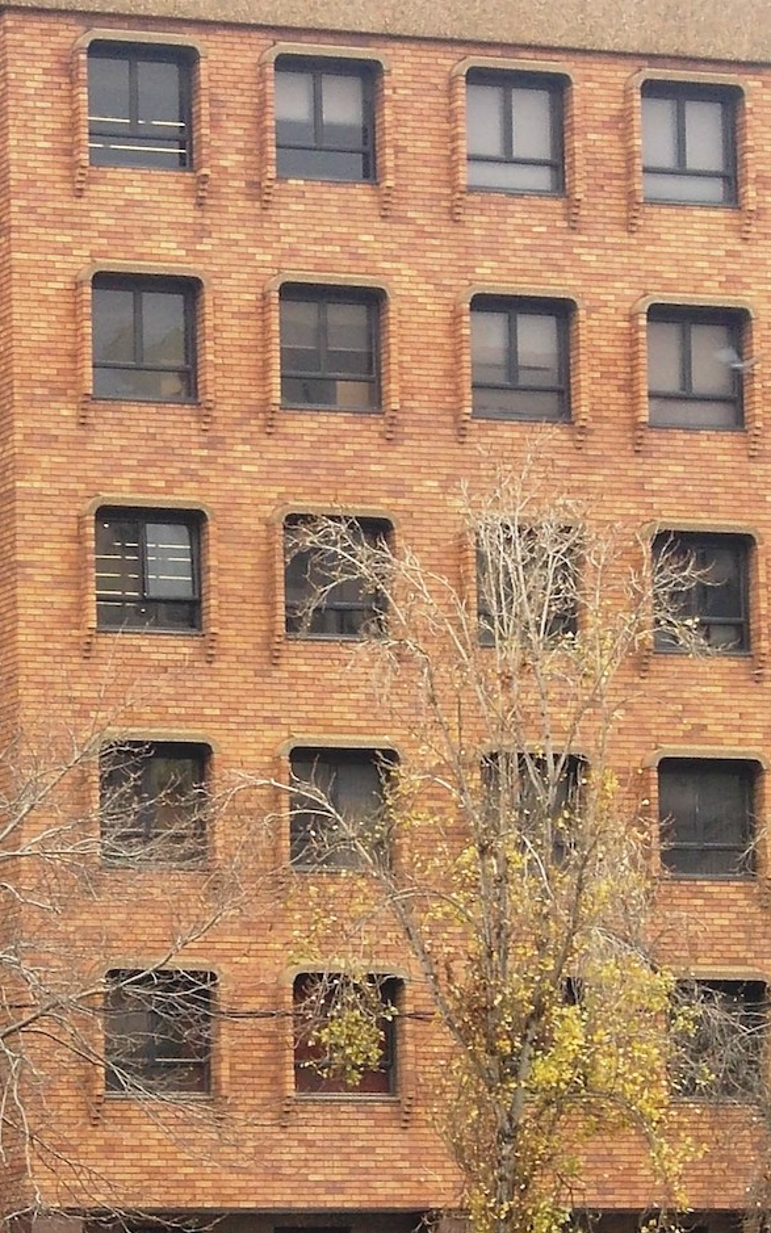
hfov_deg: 6.4
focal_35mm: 204
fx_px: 6857
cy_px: 798
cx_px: 288
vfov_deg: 10.3
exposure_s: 1/60
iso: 110
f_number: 5.8
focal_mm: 16
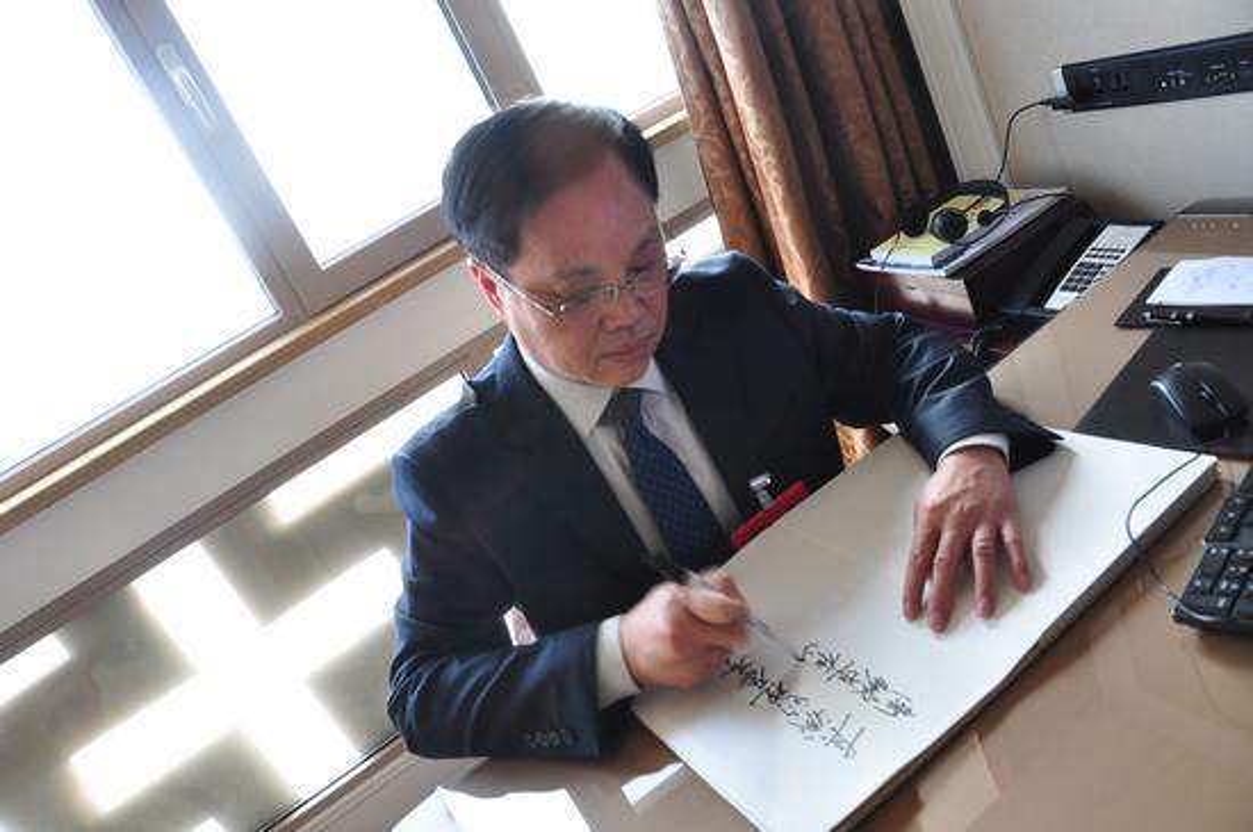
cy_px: 416
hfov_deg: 67.5
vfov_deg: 47.8
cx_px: 626
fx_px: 938
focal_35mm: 27
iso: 200
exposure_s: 1/10
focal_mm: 18
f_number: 5.6
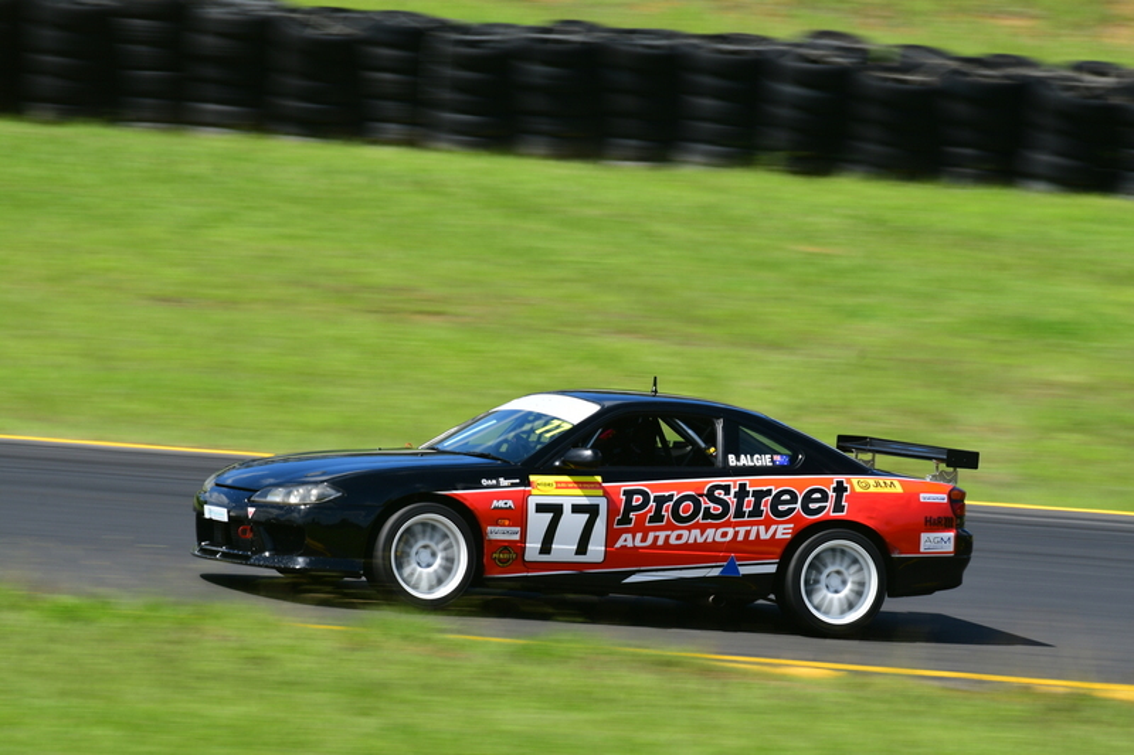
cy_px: 378
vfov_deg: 2.2
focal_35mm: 630
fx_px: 19840
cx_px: 567
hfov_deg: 3.3
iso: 100
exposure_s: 1/125
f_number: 11
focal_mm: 420
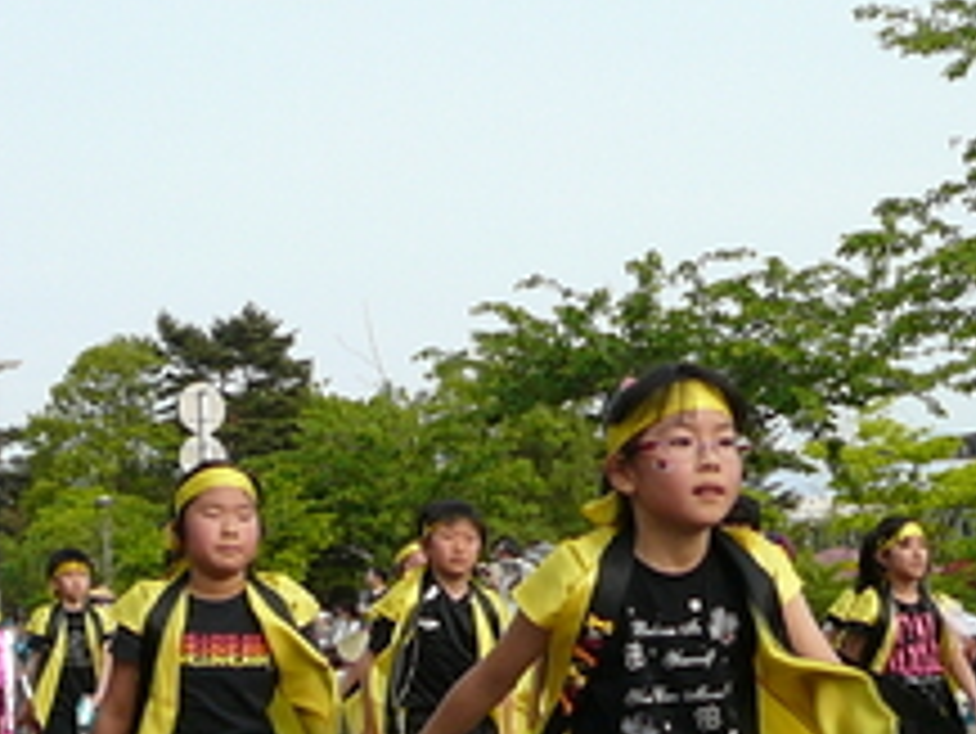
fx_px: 2906
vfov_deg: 14.1
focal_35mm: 103
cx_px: 598
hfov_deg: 19.0
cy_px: 743
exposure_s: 1/800
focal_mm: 5.2
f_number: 2.8
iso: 100
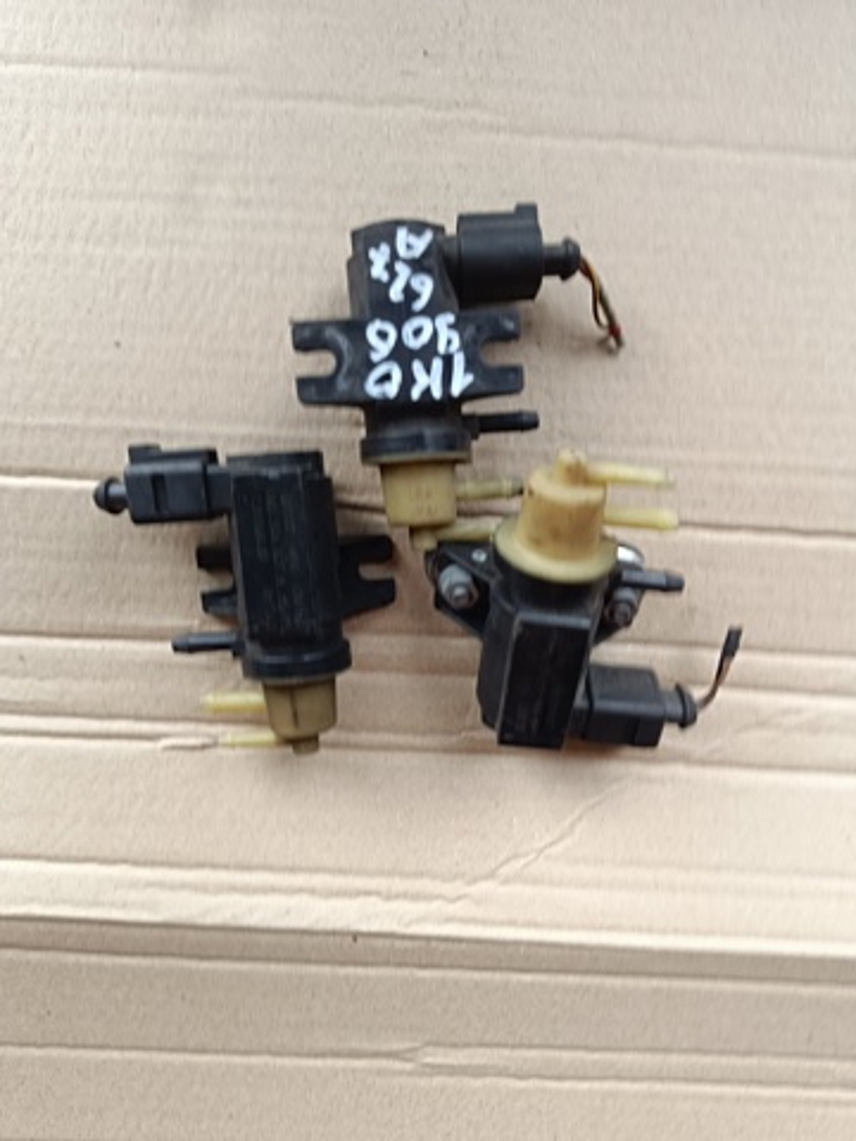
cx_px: 428
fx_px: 791
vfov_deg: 71.6
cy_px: 570
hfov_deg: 56.8
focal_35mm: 24
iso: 101
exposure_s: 1/101
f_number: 1.88
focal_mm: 5.59
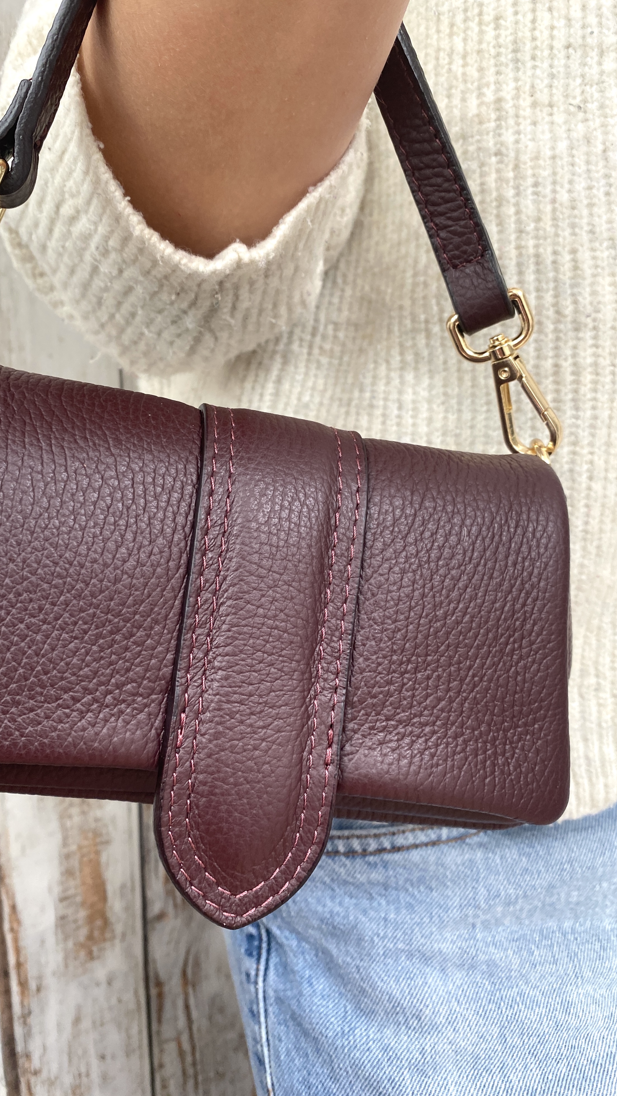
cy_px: 549
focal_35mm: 29
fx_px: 844
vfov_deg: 66.1
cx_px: 239
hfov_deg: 40.0
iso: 64
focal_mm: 4.25
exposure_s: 1/121
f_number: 1.8
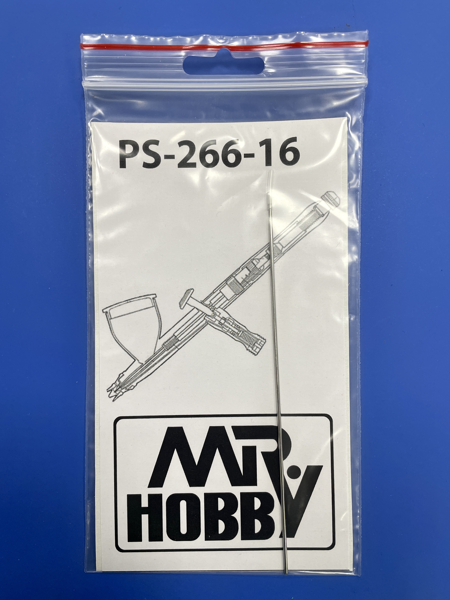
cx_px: 225
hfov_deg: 53.1
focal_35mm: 26
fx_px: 451
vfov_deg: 67.3
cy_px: 300
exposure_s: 1/100
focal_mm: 4.2
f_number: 1.6
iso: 64
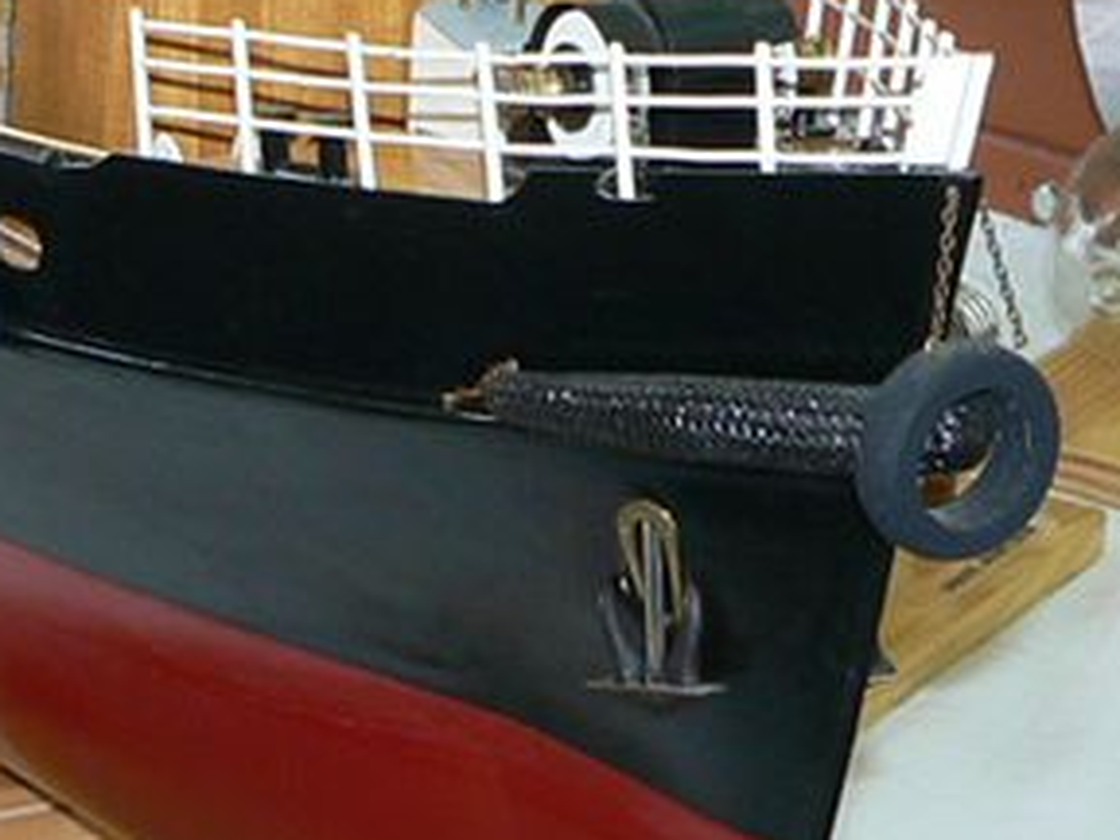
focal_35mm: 128
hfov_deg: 15.2
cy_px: -113
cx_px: 89
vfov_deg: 11.4
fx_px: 4141
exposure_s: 1/30
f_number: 2.8
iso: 80
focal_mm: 6
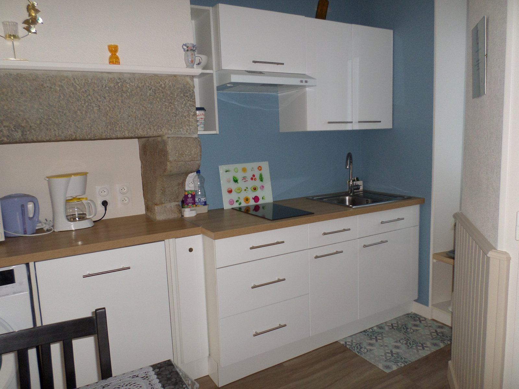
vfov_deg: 54.9
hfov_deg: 69.4
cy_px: 194
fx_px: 375
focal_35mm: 25
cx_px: 260
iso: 100
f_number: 2.5
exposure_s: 1/30
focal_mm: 4.5
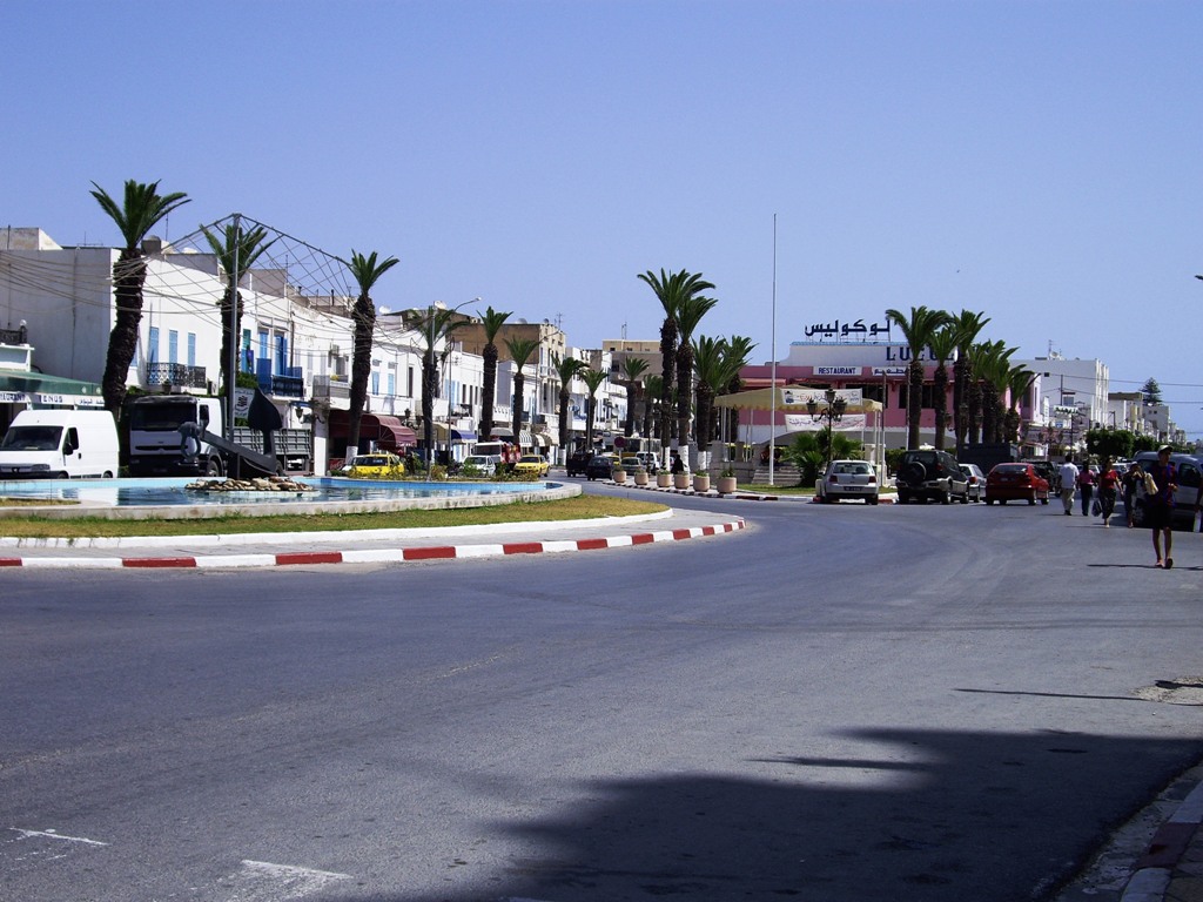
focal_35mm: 55
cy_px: 451
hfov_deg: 34.9
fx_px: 1911
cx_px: 602
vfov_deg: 26.6
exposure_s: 1/320
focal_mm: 11.5
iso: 50
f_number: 6.8
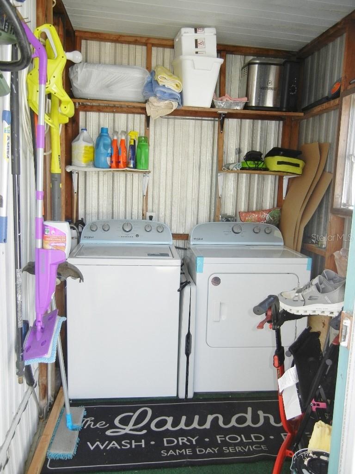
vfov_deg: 60.0
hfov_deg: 46.8
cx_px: 178
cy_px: 237
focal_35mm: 30
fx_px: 410
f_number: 3.5
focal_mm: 5.4
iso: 160
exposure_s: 1/80
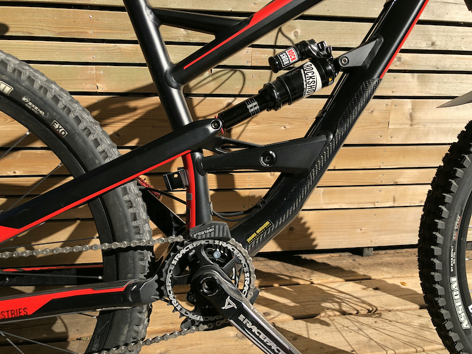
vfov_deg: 49.7
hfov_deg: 63.4
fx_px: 382
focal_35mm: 28
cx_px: 236
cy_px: 177
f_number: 1.8
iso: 20
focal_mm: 4
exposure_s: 1/1066
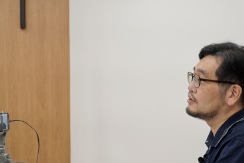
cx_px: 101
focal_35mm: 65
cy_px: 115
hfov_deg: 30.9
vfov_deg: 20.8
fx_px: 441
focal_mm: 30
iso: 200
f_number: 4
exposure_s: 1/50
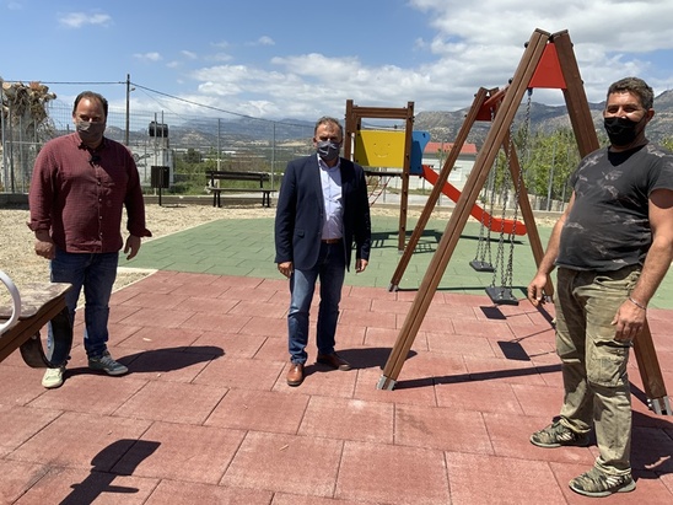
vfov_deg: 48.2
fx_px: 564
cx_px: 336
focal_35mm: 29
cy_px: 252
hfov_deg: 61.7
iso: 16
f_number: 1.8
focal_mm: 3
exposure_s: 1/1984
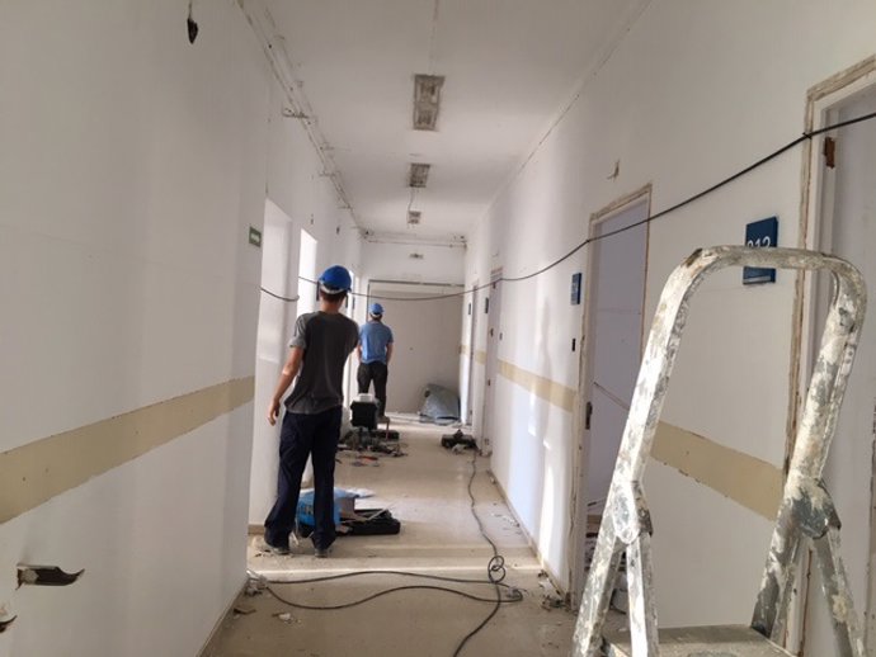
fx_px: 734
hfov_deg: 61.6
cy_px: 328
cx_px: 438
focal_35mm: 29
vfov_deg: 48.3
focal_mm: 4.15
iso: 64
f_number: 2.2
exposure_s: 1/33
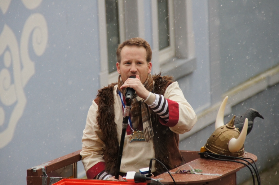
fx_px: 2322
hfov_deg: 6.9
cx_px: 140
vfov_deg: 4.6
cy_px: 92
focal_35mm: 300
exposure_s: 1/200
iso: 1600
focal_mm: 200
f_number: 6.3
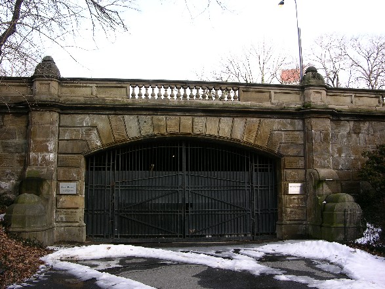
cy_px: 144
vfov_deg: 40.7
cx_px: 192
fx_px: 389
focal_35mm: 35
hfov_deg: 52.6
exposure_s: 1/65.9
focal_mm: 8.9
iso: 50
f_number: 5
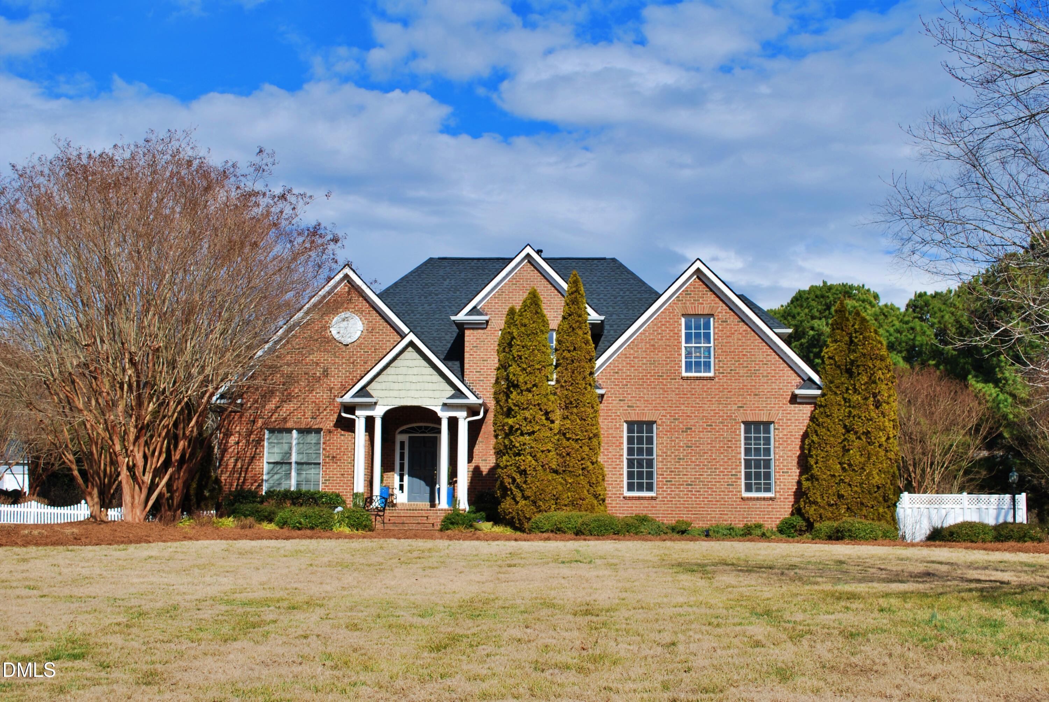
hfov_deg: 43.6
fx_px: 1313
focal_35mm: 45
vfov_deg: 29.9
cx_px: 524
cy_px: 351
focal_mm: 30
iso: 100
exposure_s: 1/320
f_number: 9
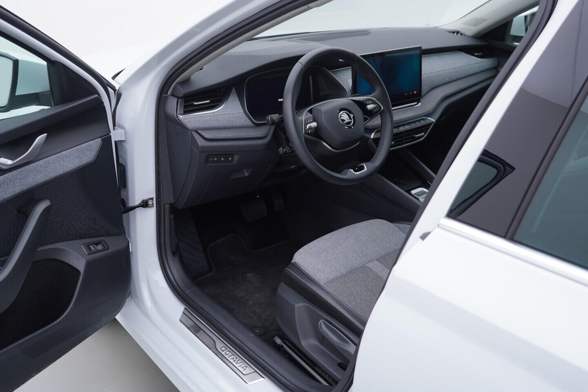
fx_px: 588
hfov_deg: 53.1
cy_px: 196
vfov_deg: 36.9
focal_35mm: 36
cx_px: 294
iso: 125
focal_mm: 24
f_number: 3.5
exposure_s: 1/60
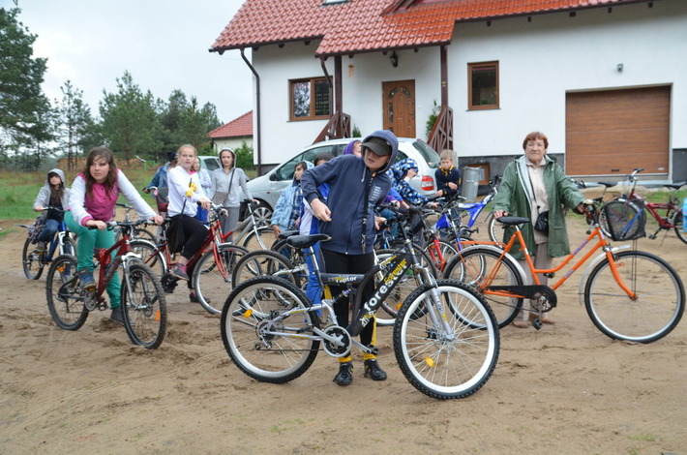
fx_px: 600
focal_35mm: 32
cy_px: 228
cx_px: 344
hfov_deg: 59.6
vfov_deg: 41.5
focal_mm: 21
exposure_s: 1/200
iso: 1600
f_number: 7.1
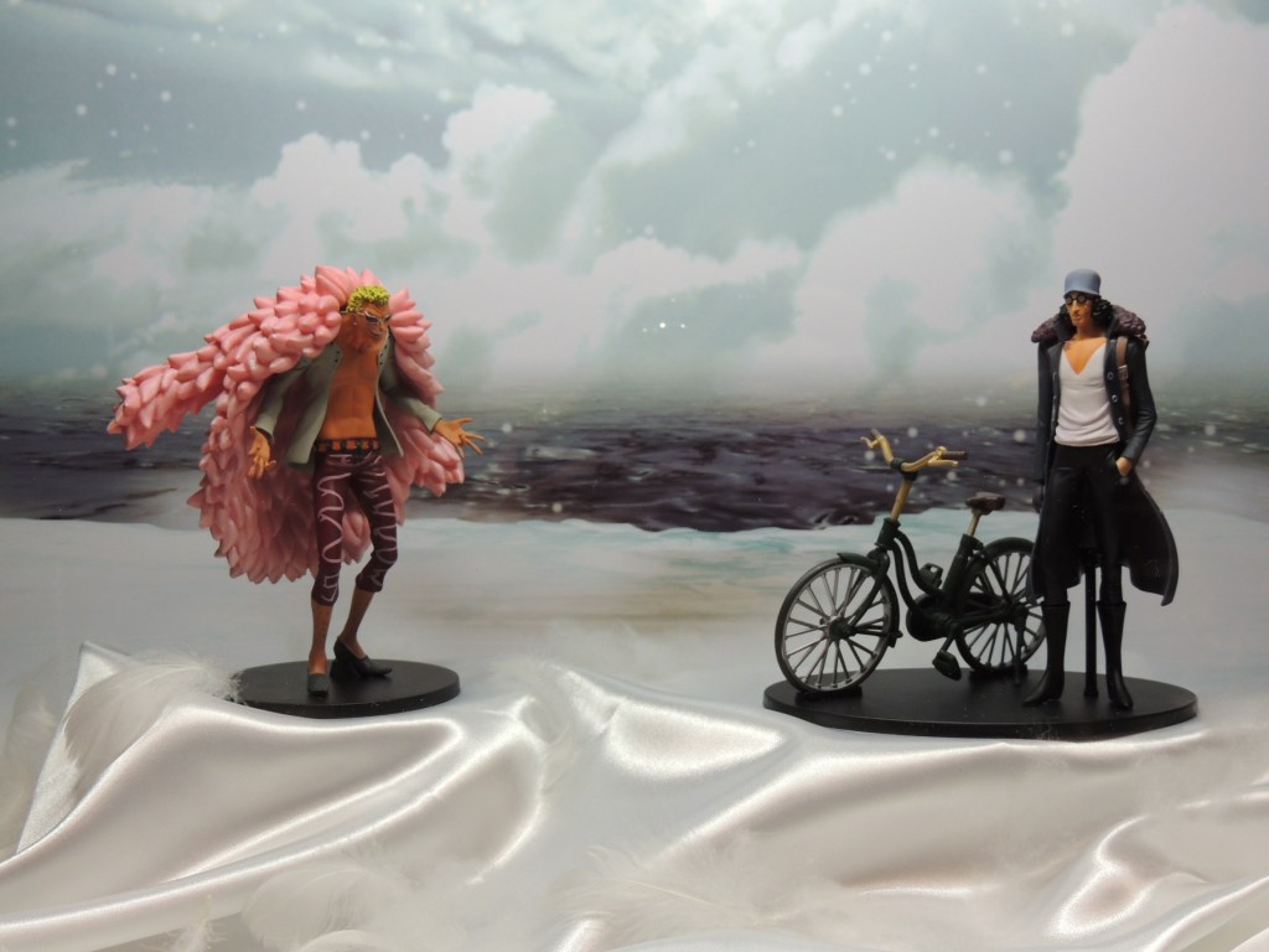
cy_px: 476
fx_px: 1576
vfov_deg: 33.6
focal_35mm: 43
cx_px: 634
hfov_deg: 43.9
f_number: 3.4
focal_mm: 7.6
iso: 200
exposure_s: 1/50
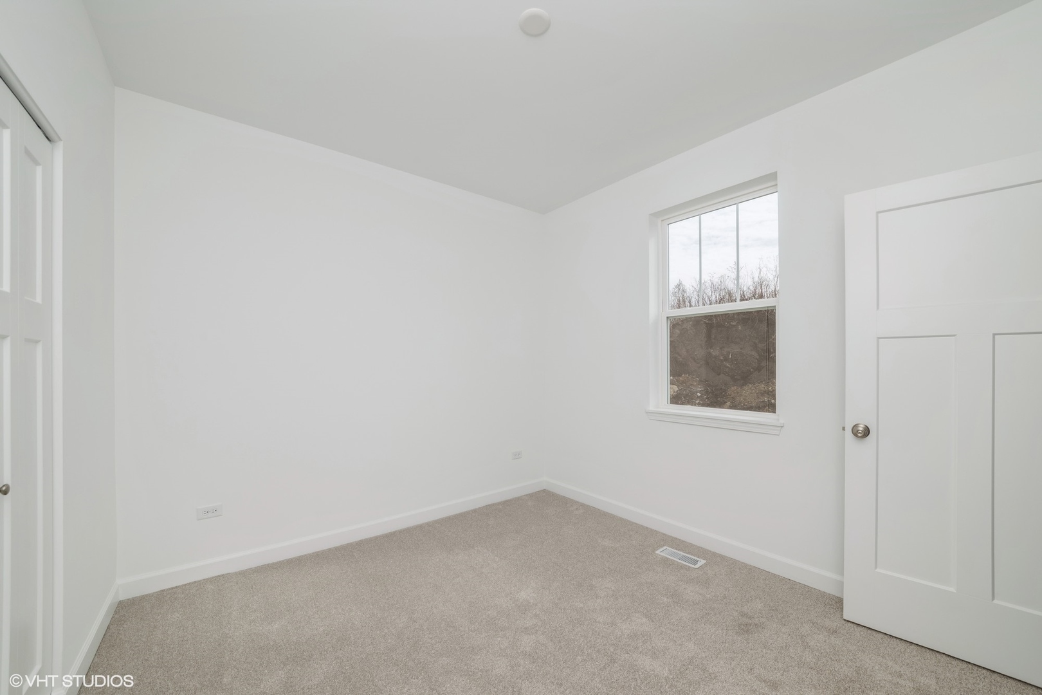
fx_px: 347
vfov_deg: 90.0
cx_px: 521
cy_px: 348
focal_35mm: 12
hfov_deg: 112.6
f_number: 10
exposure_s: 1/100
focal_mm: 12
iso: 100
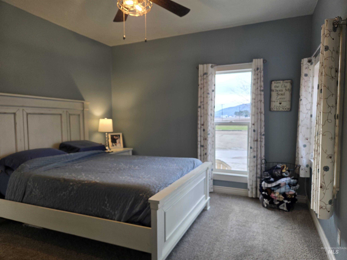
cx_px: 174
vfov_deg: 58.9
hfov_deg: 73.9
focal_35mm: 23
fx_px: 231
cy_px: 130
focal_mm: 5.4
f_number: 1.8
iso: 64
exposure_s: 1/120
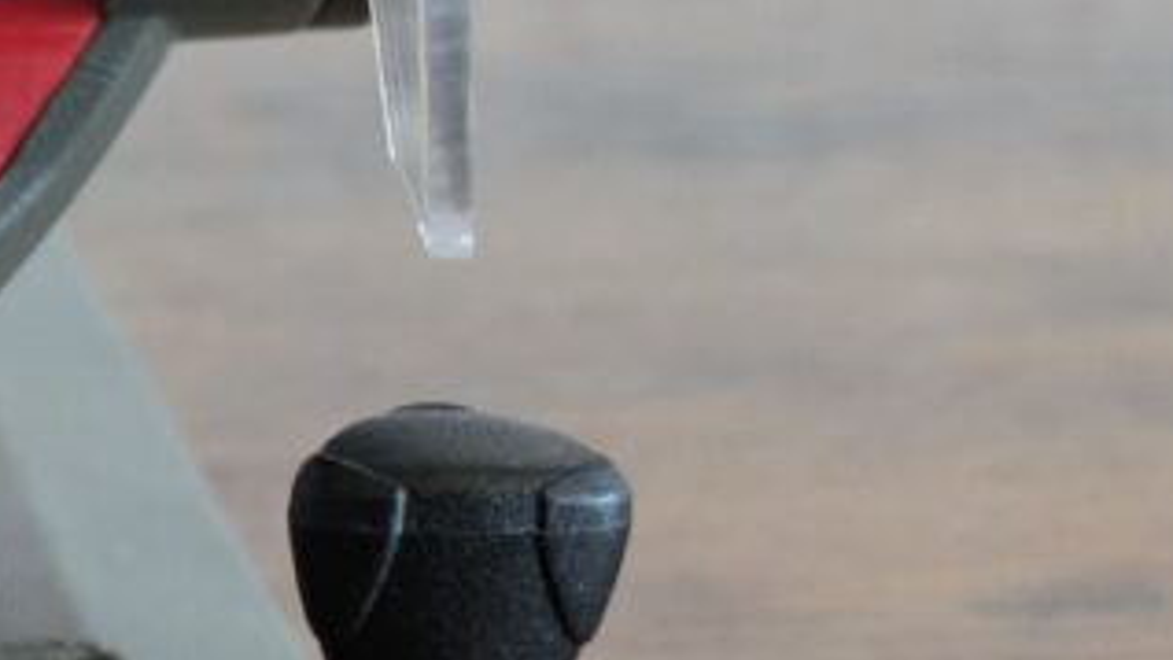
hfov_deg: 11.7
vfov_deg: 6.8
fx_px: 5568
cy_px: 555
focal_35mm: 179
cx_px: -306
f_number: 1.89
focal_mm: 5.43
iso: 287
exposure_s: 1/25
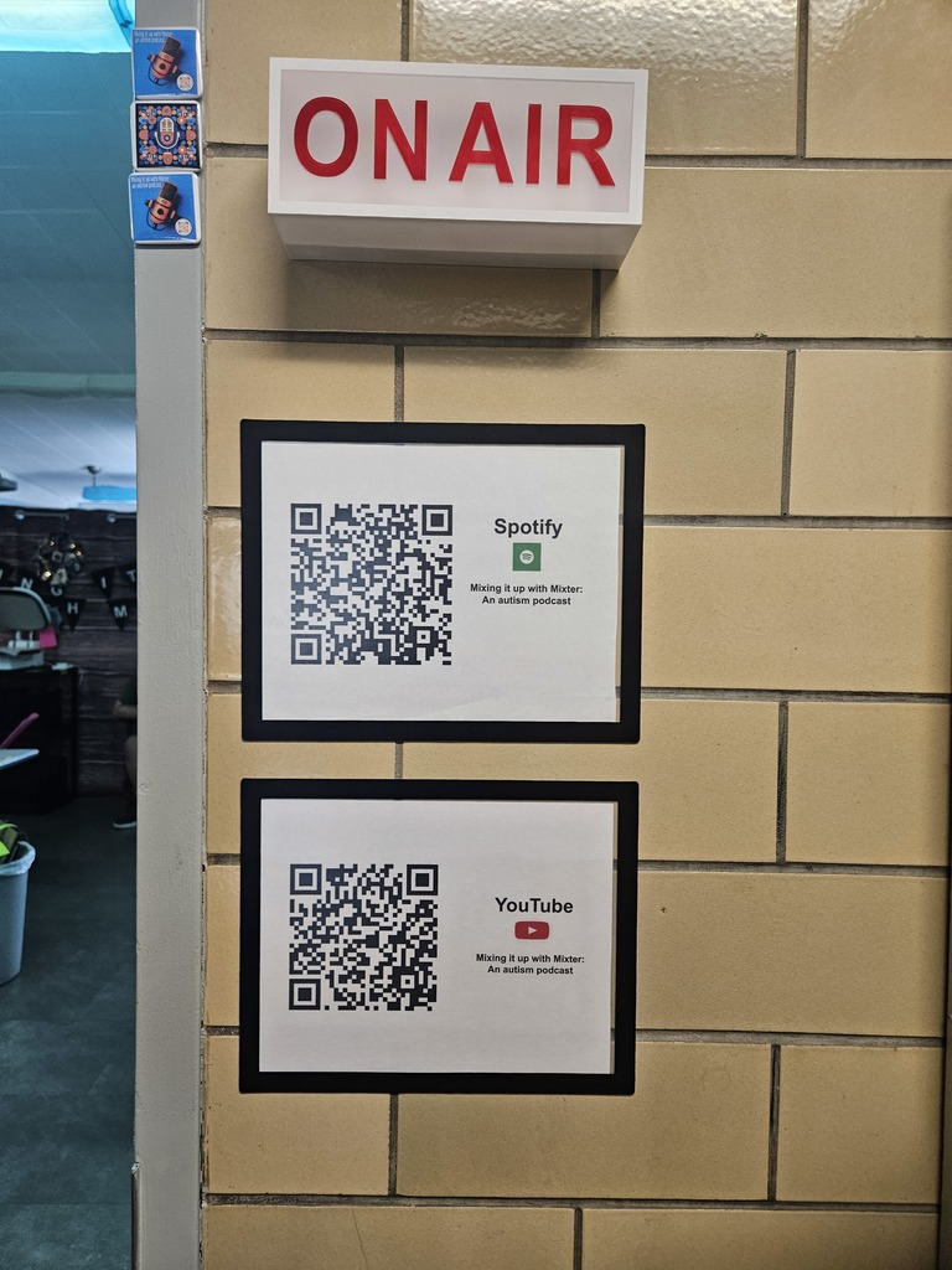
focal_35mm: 23
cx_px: 476
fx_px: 843
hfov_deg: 58.9
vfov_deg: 73.9
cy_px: 635
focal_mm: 5.4
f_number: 1.8
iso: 400
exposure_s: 1/120
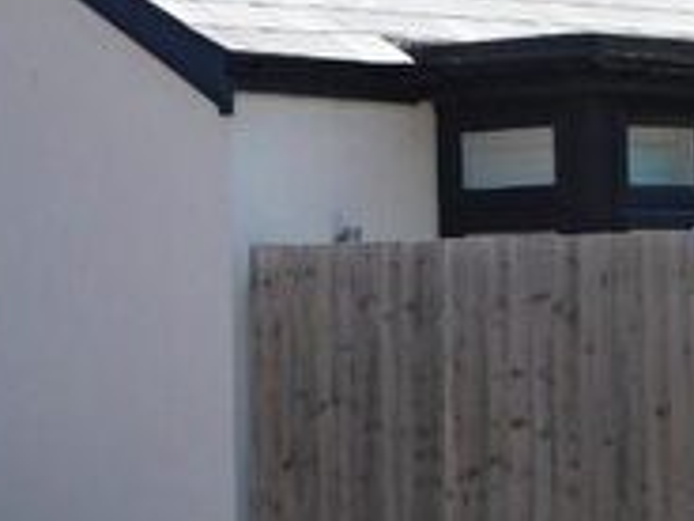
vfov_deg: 9.7
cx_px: -60
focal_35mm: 152
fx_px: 3047
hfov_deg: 12.8
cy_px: -43
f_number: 3.6
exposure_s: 1/800
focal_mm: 7.1
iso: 125
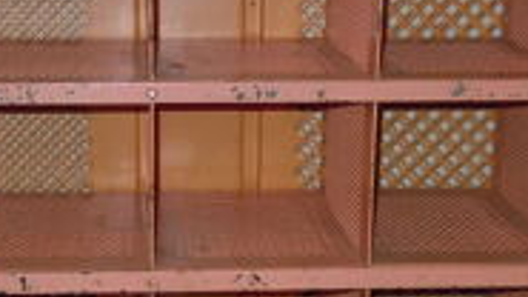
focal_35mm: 85
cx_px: 188
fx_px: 1190
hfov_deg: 24.9
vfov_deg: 14.2
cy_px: 200
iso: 200
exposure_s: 1/30
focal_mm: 5.4
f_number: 3.5
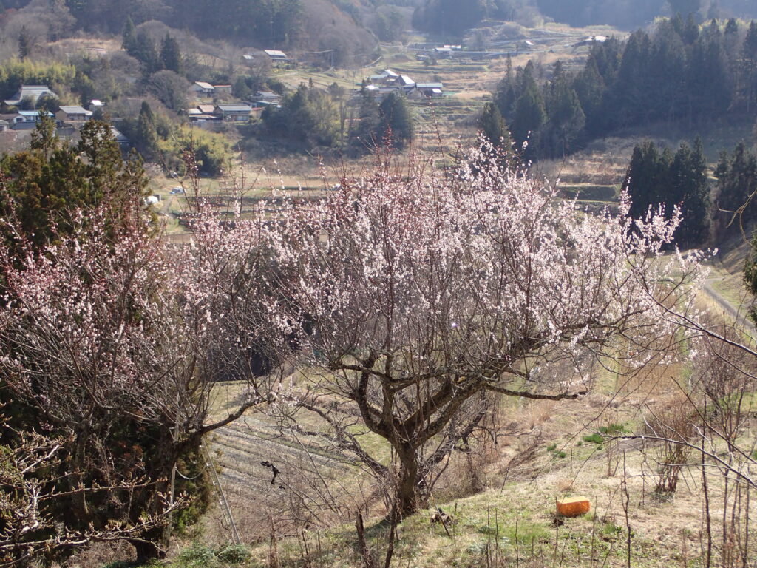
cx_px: 378
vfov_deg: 27.5
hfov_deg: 36.2
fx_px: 1159
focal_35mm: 53
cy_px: 284
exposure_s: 1/60
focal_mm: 9.61
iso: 200
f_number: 13
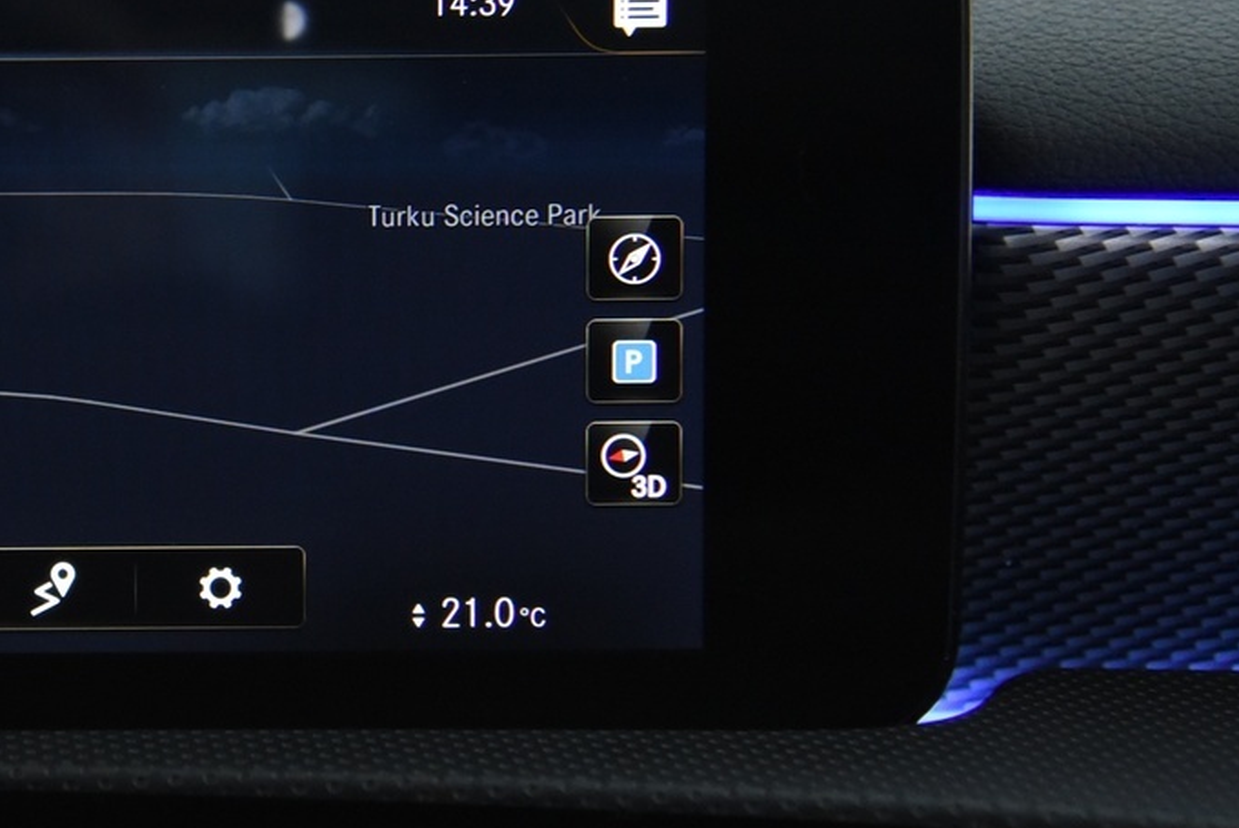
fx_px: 3926
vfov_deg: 12.0
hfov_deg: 17.2
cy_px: 353
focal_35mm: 114
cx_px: -195
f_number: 4
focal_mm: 48
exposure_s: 1/50
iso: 4000
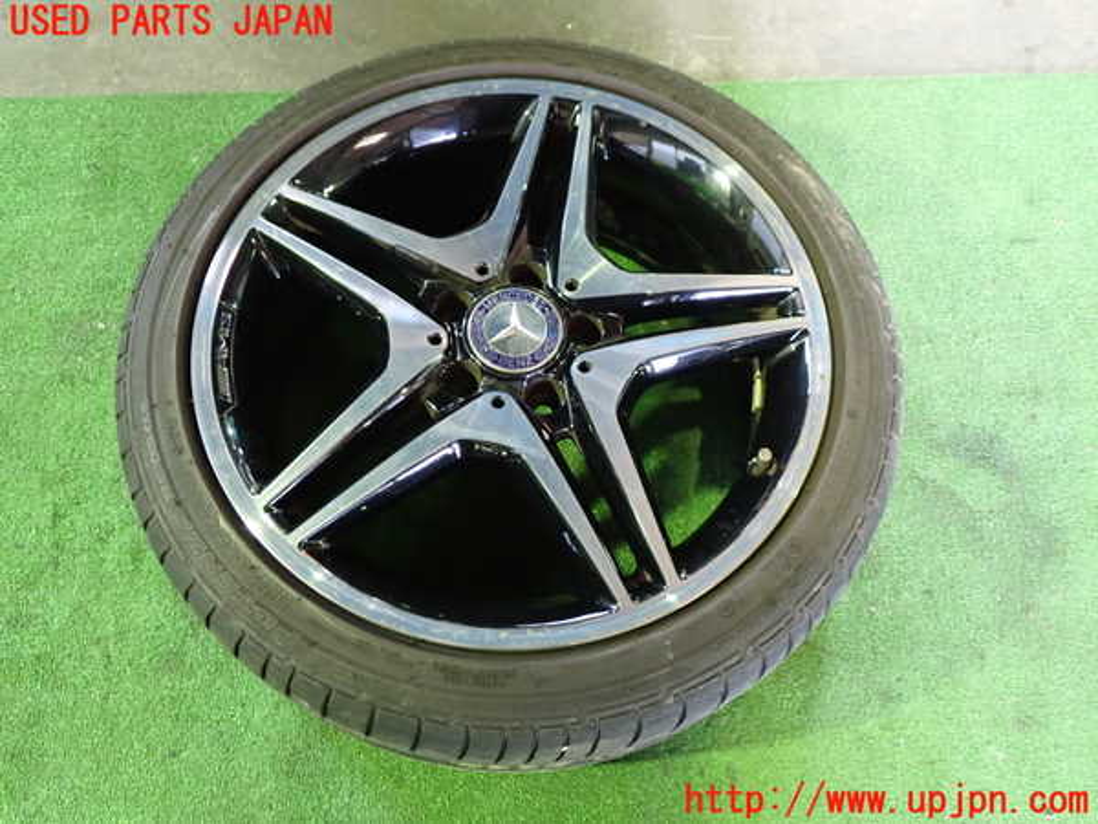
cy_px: 412
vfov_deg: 46.8
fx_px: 952
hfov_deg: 60.0
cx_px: 549
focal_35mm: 30
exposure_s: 1/15
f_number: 2.3
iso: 800
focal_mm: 5.4
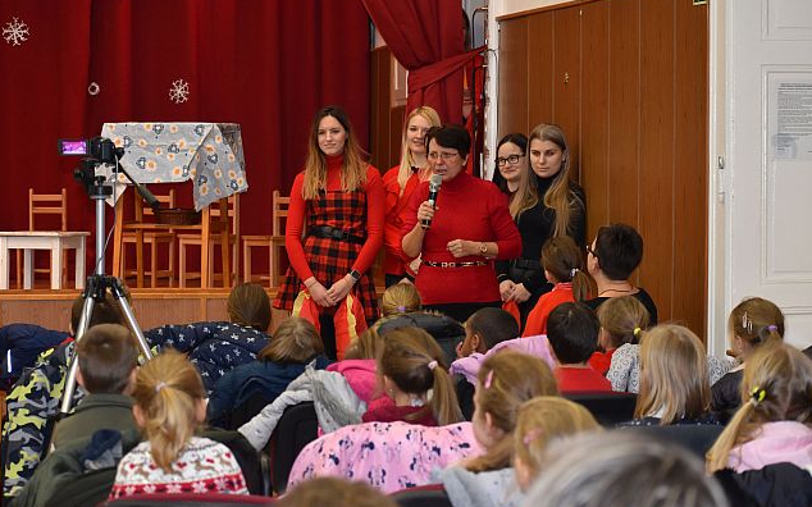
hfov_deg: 19.3
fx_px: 2390
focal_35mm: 108
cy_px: 243
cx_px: 406
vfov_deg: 12.1
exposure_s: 1/125
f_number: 4.5
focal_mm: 70
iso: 1000
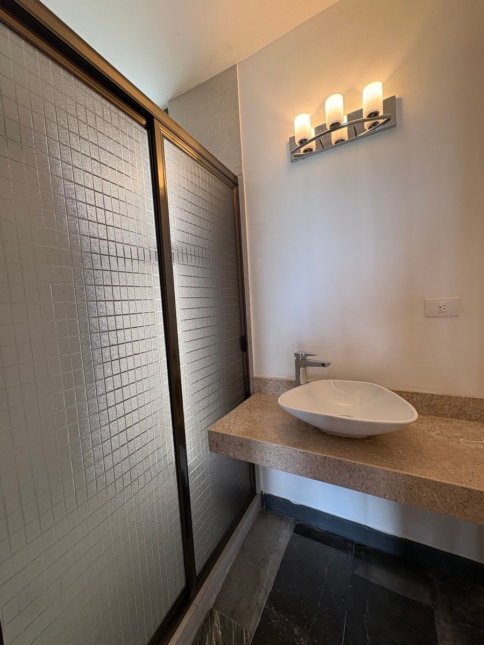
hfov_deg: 85.7
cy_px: 322
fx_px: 261
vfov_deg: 102.1
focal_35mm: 14
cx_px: 242
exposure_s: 1/60
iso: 125
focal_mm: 2.22
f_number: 2.2
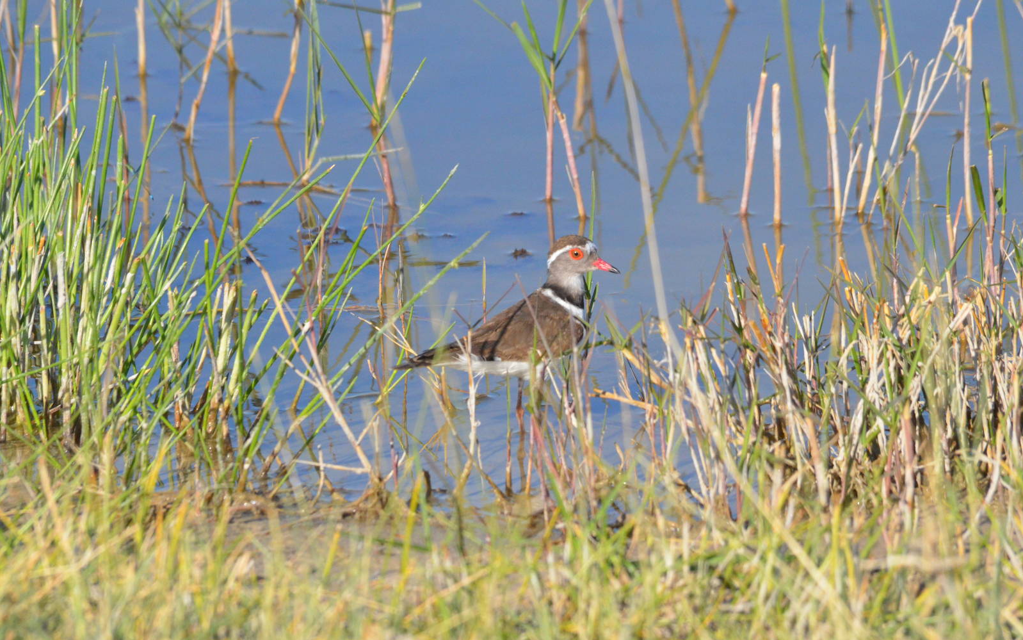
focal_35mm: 764
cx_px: 512
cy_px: 319
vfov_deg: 1.7
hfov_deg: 2.8
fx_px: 21302
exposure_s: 1/2500
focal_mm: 500
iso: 2500
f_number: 13
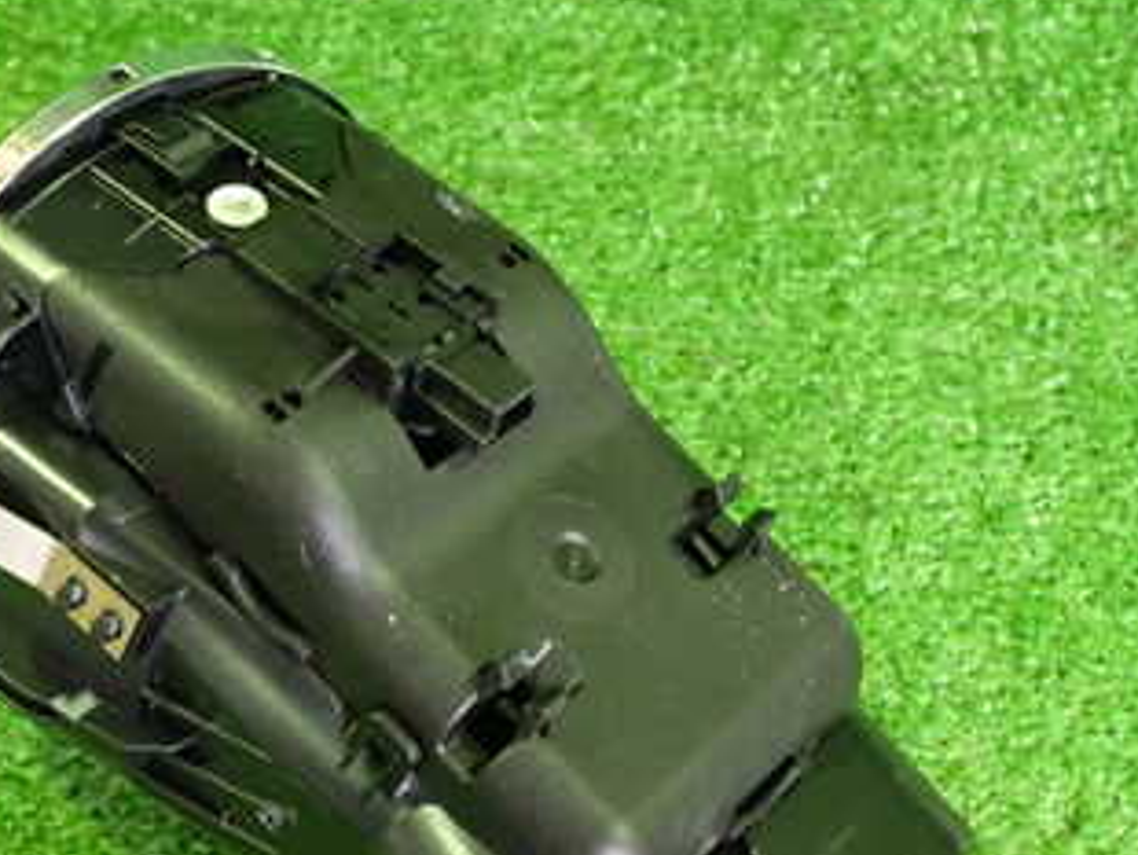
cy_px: 653
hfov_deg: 32.8
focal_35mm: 58
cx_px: 345
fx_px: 1908
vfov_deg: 24.9
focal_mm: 5.4
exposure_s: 1/30
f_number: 2.3
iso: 800
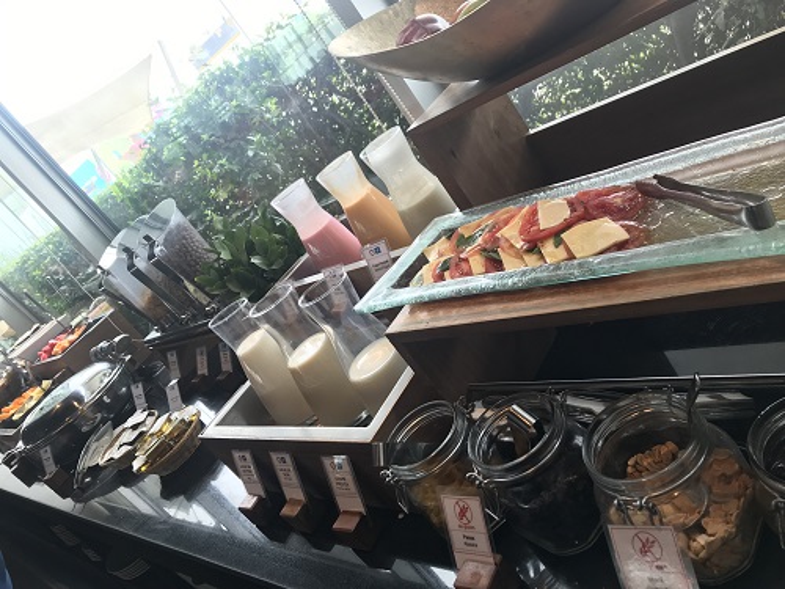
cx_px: 392
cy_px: 294
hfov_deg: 63.4
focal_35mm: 28
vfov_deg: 49.7
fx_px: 635
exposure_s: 1/40
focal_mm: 3.99
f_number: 1.8
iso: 25
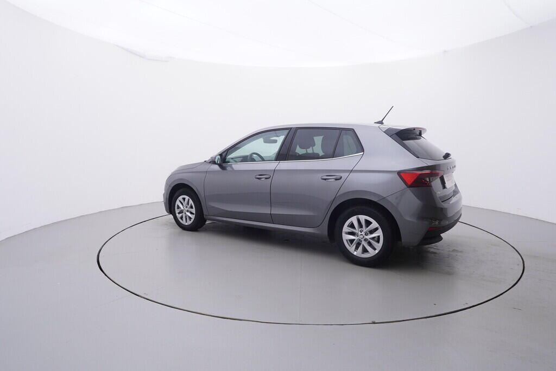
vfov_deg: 56.2
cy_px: 186
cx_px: 278
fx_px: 348
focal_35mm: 22
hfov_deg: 77.3
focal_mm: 15
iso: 200
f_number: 5
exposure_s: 1/80
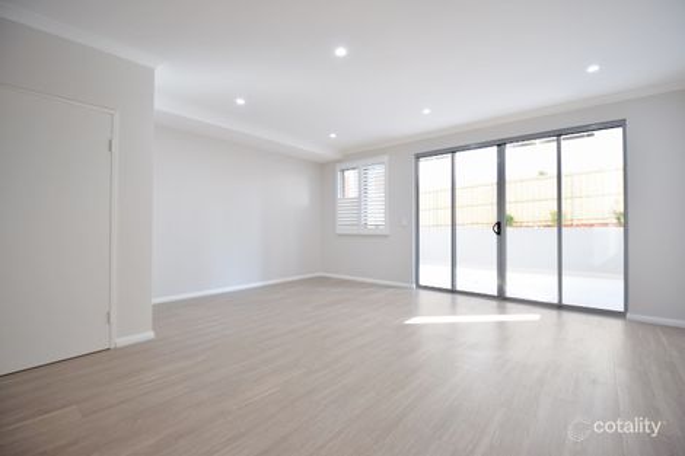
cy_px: 228
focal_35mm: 15
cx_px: 342
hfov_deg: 100.4
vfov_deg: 77.3
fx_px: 285
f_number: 3.5
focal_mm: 10
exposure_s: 1/40
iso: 100
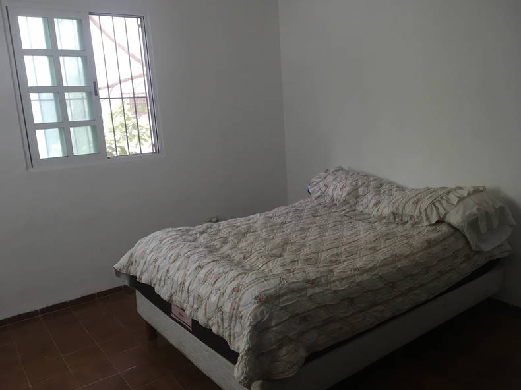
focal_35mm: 29
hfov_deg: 61.7
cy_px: 195
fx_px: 436
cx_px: 260
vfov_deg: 48.2
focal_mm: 4.15
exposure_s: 1/30
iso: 50
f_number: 2.2
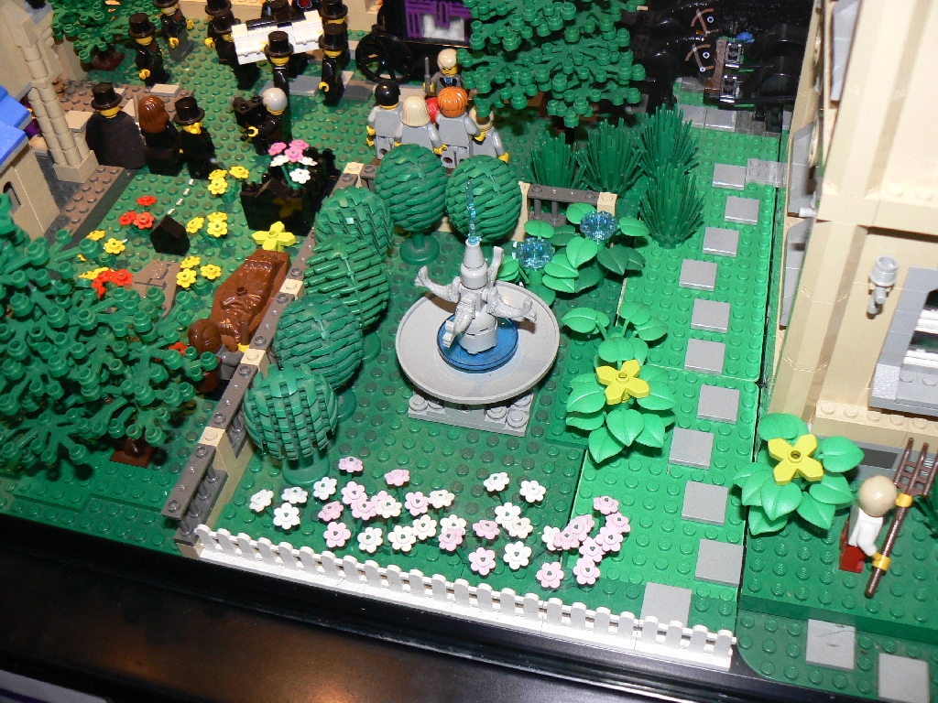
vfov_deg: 39.7
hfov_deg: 51.4
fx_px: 976
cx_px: 469
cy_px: 352
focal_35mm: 36
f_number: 2.8
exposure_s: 1/30
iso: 100
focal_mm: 6
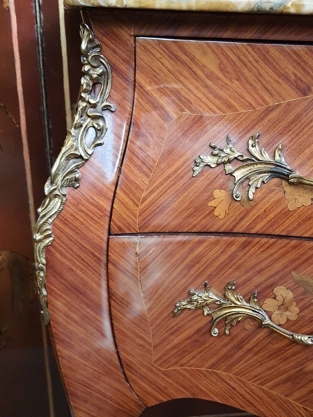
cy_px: 242
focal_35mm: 43
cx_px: 238
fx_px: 519
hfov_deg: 32.9
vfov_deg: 43.7
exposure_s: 1/50
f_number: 1.7
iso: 500
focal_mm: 4.32
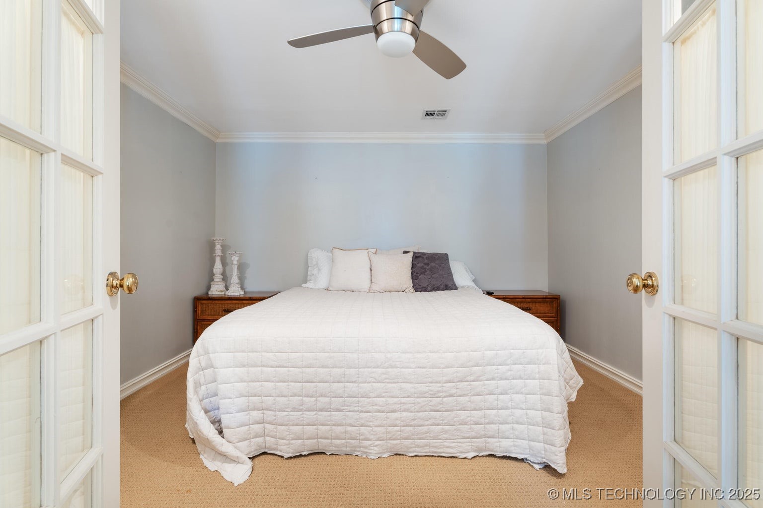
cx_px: 382
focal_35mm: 16
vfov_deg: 73.7
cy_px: 254
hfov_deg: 96.7
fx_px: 339
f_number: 9
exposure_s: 5
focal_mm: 16
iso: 200
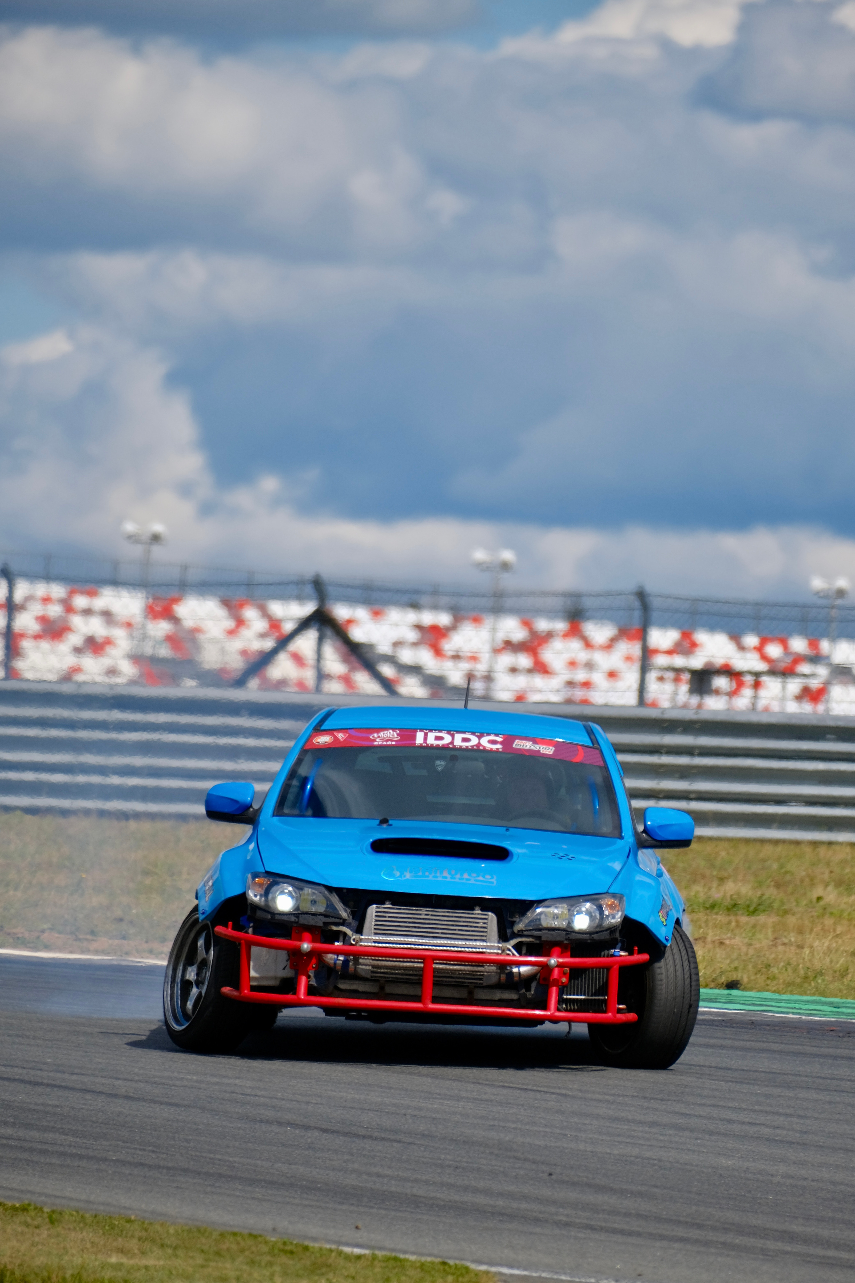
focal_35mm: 450
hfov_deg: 3.1
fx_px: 16030
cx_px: 428
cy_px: 642
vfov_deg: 4.6
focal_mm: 300
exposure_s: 1/2500
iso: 320
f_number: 5.6
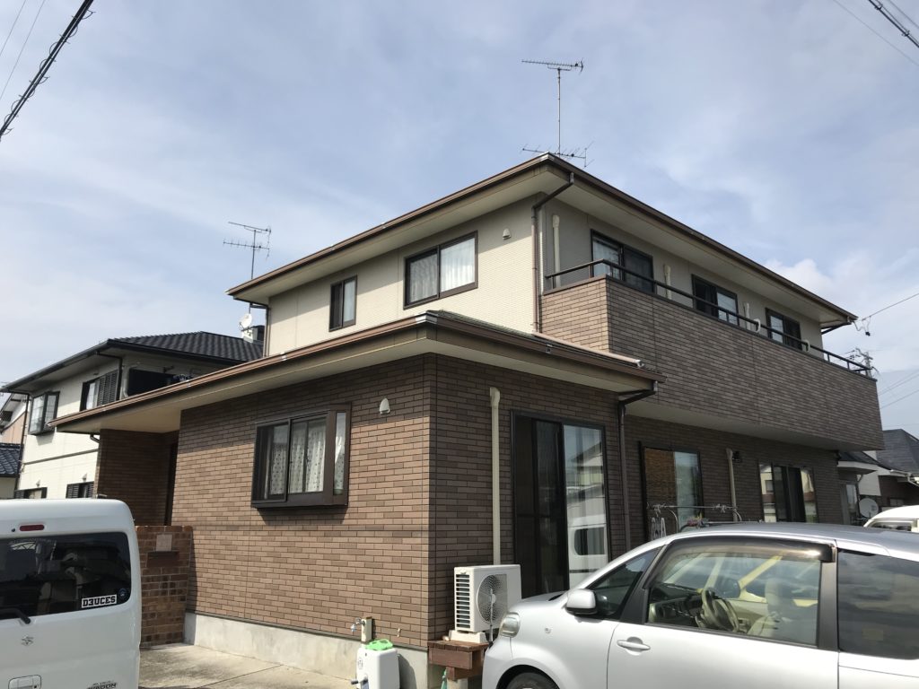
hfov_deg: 63.4
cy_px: 344
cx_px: 460
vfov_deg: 49.7
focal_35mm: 28
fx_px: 743
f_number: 1.8
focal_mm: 3.99
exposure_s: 1/2994
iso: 20
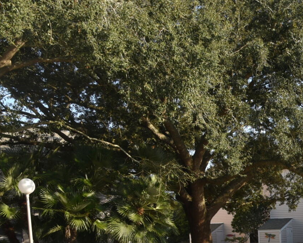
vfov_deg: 17.8
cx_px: 437
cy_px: 325
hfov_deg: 20.8
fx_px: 717
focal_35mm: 80
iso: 200
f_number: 9
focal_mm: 24
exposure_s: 1/320
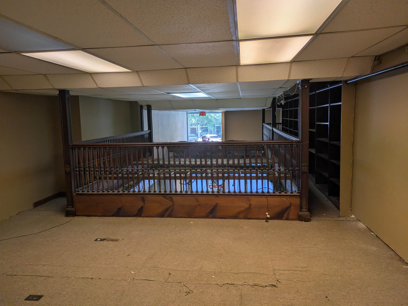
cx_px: 204
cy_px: 153
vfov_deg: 54.9
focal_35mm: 25
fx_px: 295
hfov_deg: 69.4
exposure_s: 1/138
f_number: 1.89
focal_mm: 5.43
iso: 44
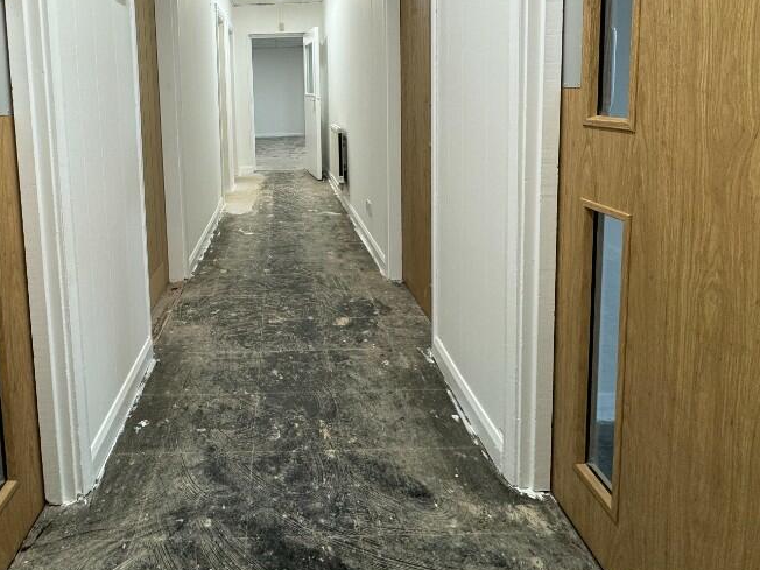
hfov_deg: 74.8
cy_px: 139
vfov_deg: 57.8
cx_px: 275
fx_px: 483
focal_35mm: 22
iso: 64
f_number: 2.2
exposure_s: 1/100
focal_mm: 2.22
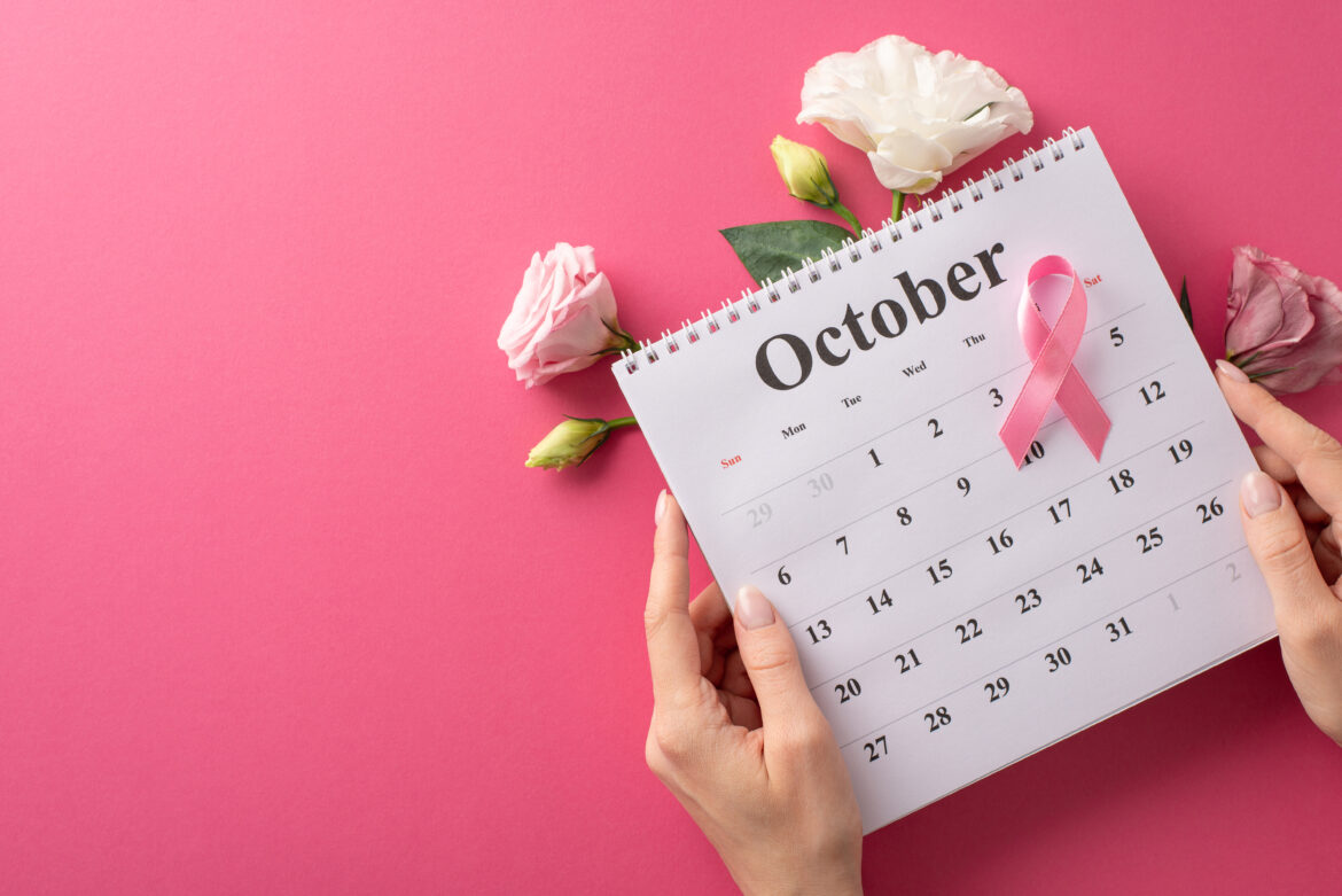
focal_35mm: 50
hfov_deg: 39.6
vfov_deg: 27.0
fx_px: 1864
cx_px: 671
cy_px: 448
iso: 100
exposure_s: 1/125
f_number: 8
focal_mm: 50
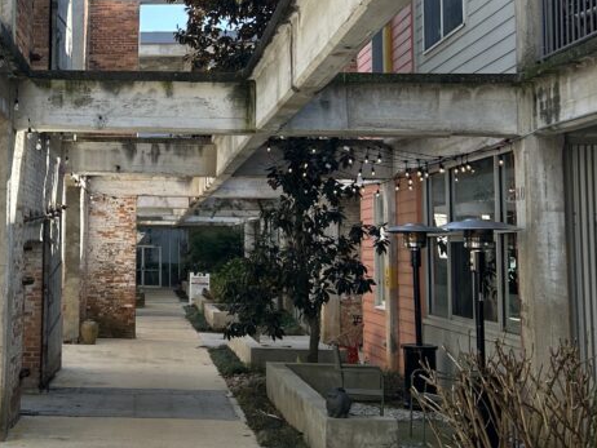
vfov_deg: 31.6
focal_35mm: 45
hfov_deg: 40.2
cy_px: 114
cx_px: 111
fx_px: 776
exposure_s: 1/718
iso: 50
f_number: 1.5
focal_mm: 5.7
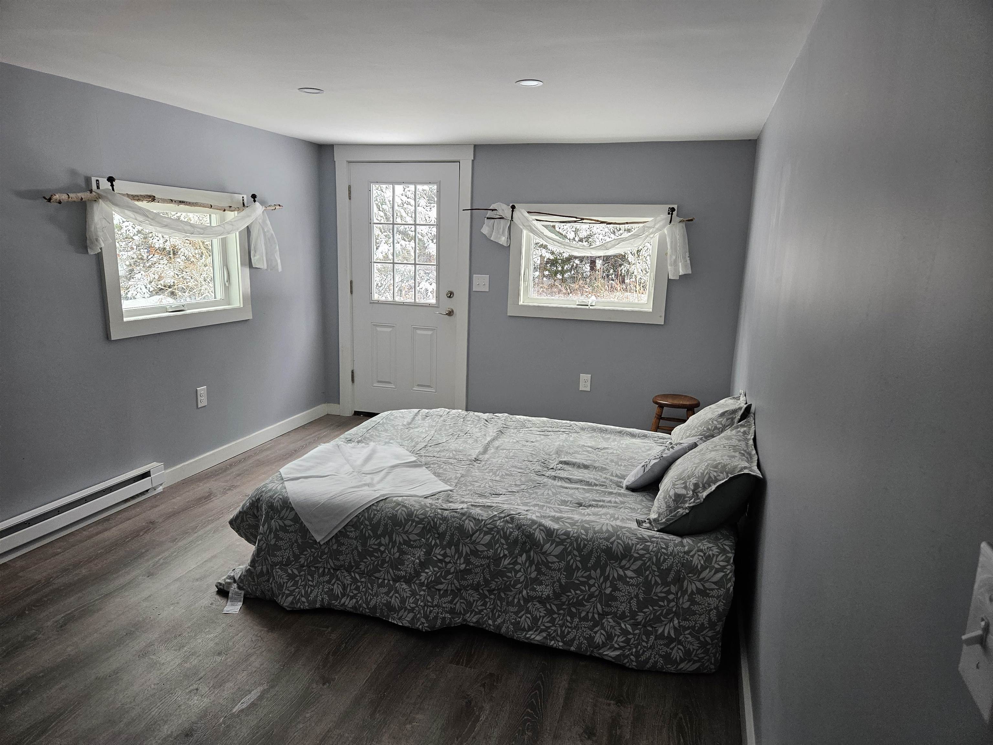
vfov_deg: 58.9
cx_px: 496
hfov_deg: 73.9
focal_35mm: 23
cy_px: 372
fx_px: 660
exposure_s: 1/120
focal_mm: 5.4
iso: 200
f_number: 1.8
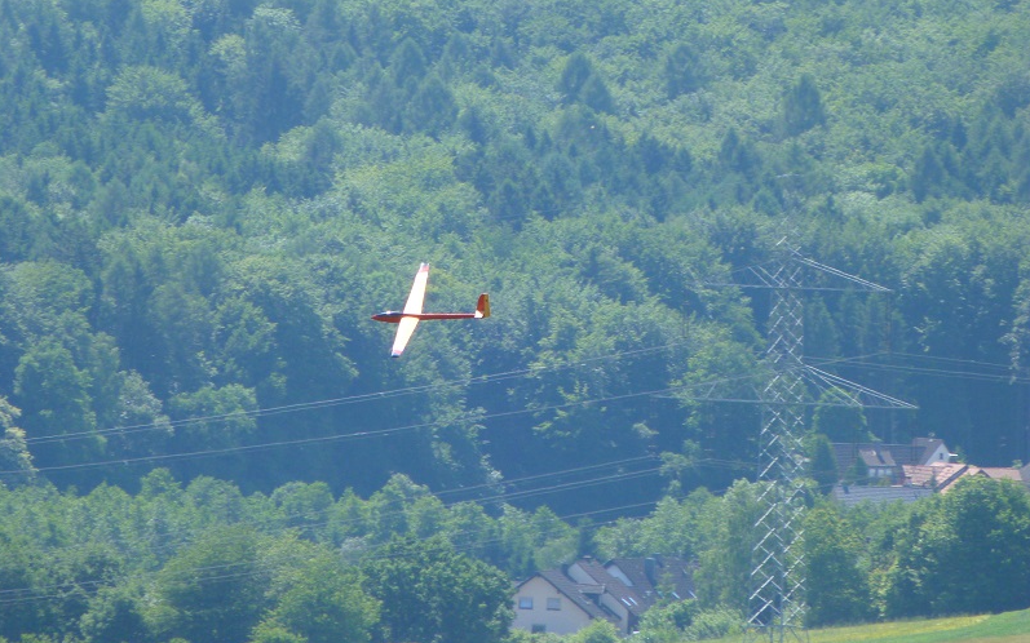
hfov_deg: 3.3
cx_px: 514
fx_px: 17880
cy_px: 341
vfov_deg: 2.1
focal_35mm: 637
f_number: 5.2
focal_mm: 107.9
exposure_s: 1/500
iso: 200
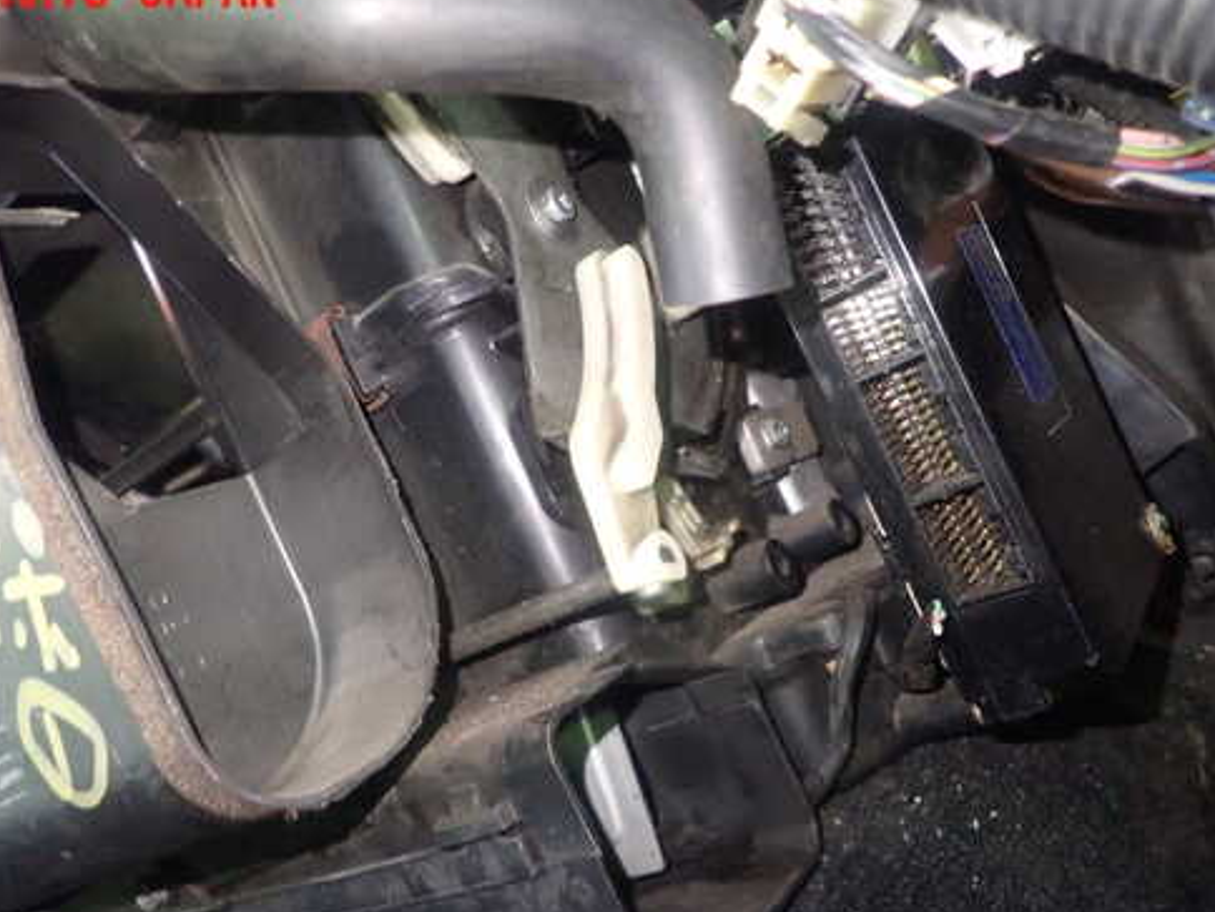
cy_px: 525
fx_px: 1088
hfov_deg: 58.3
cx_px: 572
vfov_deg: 45.3
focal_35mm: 31
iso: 800
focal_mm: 4.5
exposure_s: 1/25
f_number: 2
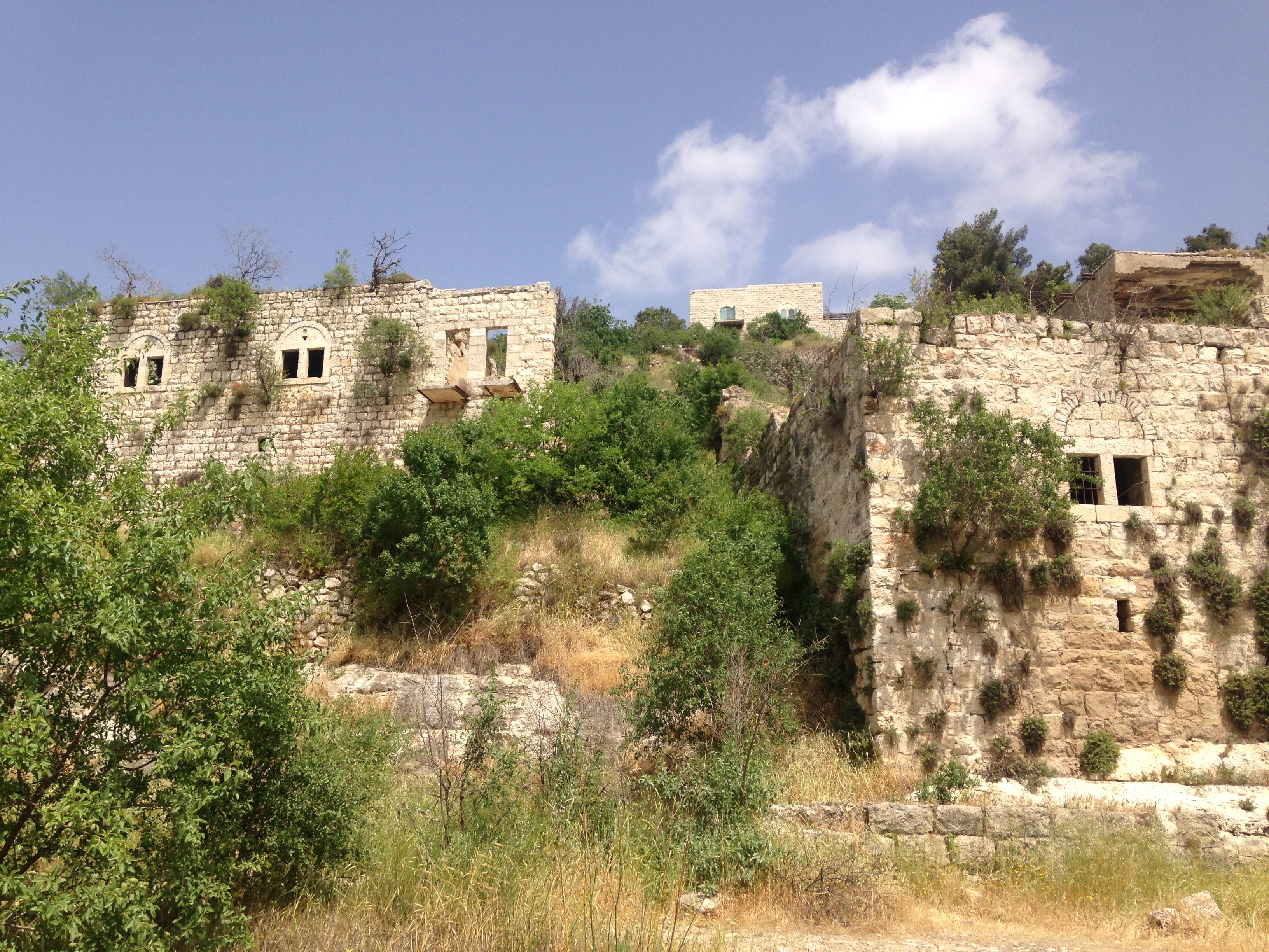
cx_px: 634
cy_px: 476
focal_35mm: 33
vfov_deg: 42.9
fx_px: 1210
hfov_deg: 55.4
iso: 50
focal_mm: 4.12
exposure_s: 1/1808
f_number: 2.4
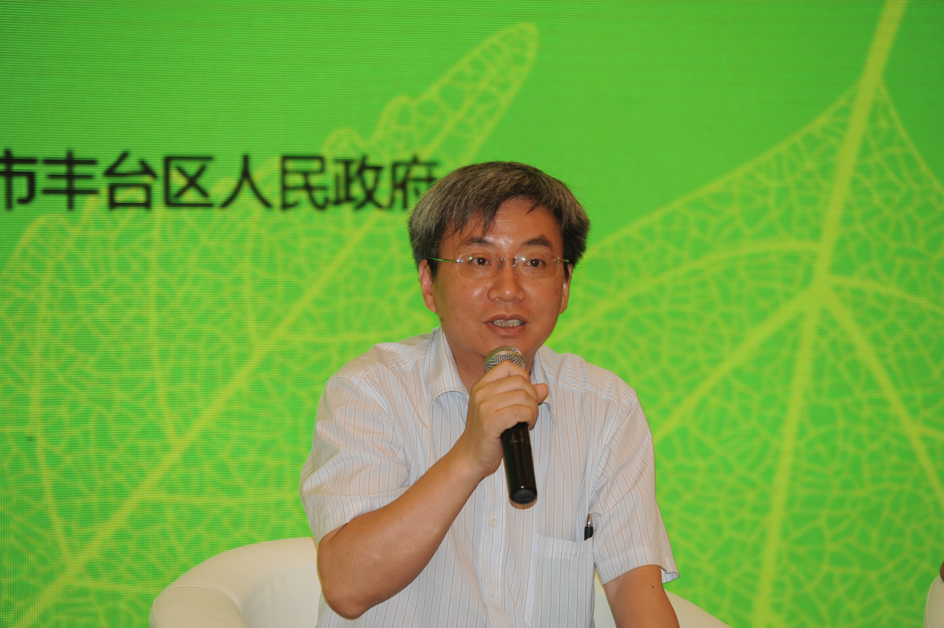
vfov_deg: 8.3
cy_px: 314
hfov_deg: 12.5
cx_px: 472
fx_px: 4324
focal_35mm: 165
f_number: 3.5
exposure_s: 1/60
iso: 250
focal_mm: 165
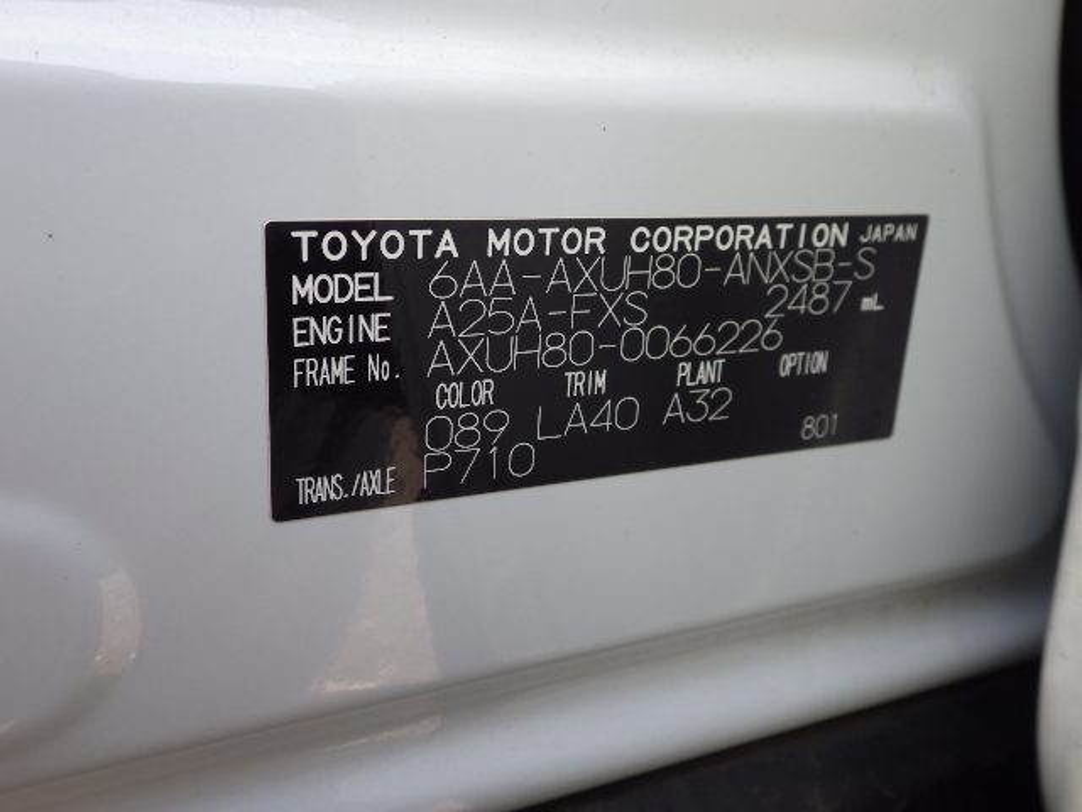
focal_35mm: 31
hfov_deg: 58.4
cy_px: 406
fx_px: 969
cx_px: 541
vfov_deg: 45.4
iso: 125
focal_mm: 5.5
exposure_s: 1/250
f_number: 3.1
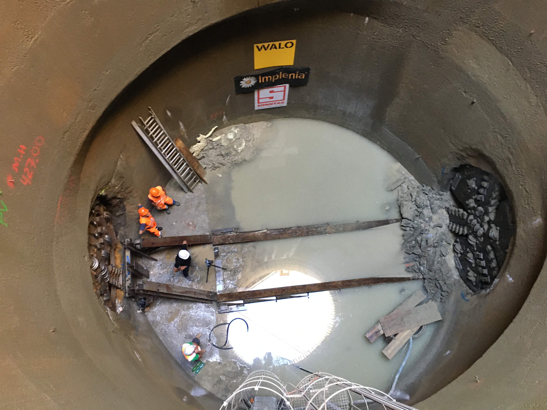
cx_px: 274
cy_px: 205
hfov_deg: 61.7
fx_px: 458
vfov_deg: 48.2
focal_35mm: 29
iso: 200
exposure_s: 1/25
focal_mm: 4.15
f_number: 2.2
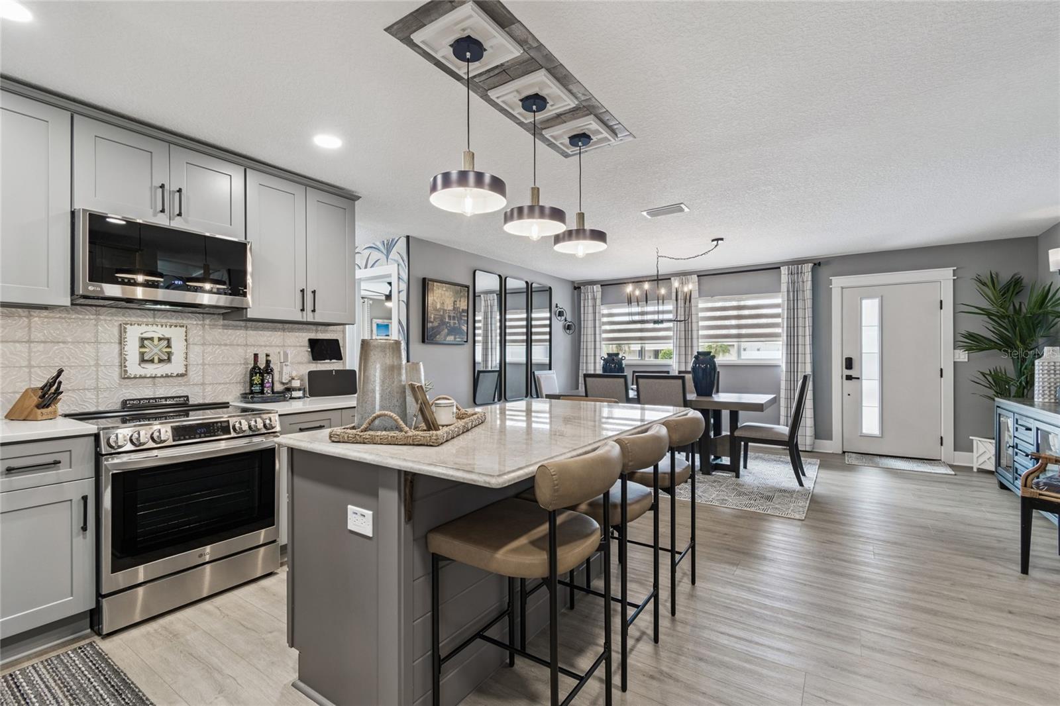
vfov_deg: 77.3
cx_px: 530
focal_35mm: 15
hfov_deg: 100.4
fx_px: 442
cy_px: 353
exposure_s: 1/15
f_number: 7.1
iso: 100
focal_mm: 10
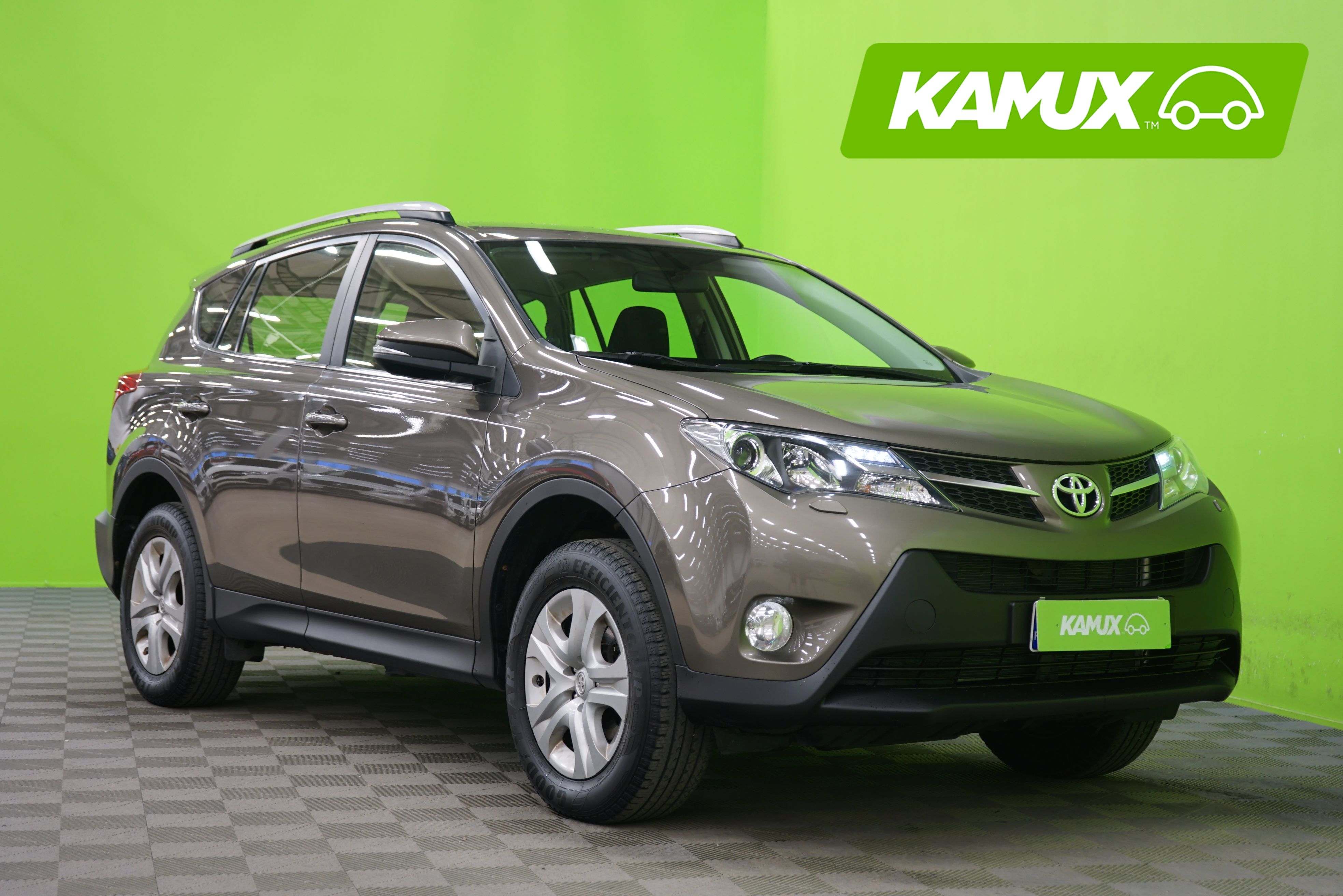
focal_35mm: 58
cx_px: 672
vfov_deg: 23.4
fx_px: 2164
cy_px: 448
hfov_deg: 34.5
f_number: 5
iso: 400
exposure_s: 1/5
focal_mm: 58
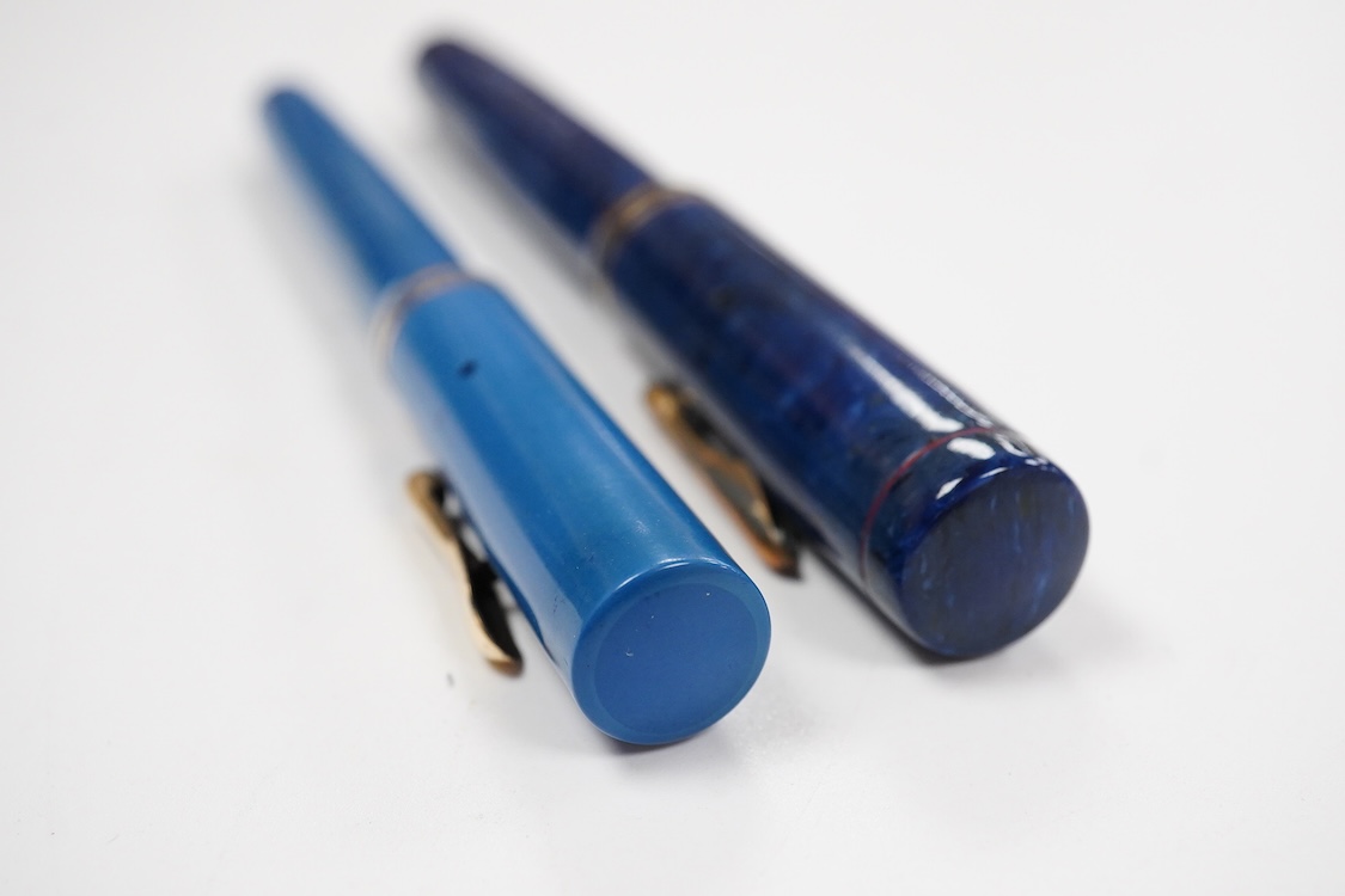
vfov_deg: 29.9
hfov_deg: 43.6
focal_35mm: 45
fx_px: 1681
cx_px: 672
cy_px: 448
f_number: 10
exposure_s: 1/200
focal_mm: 30
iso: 2500
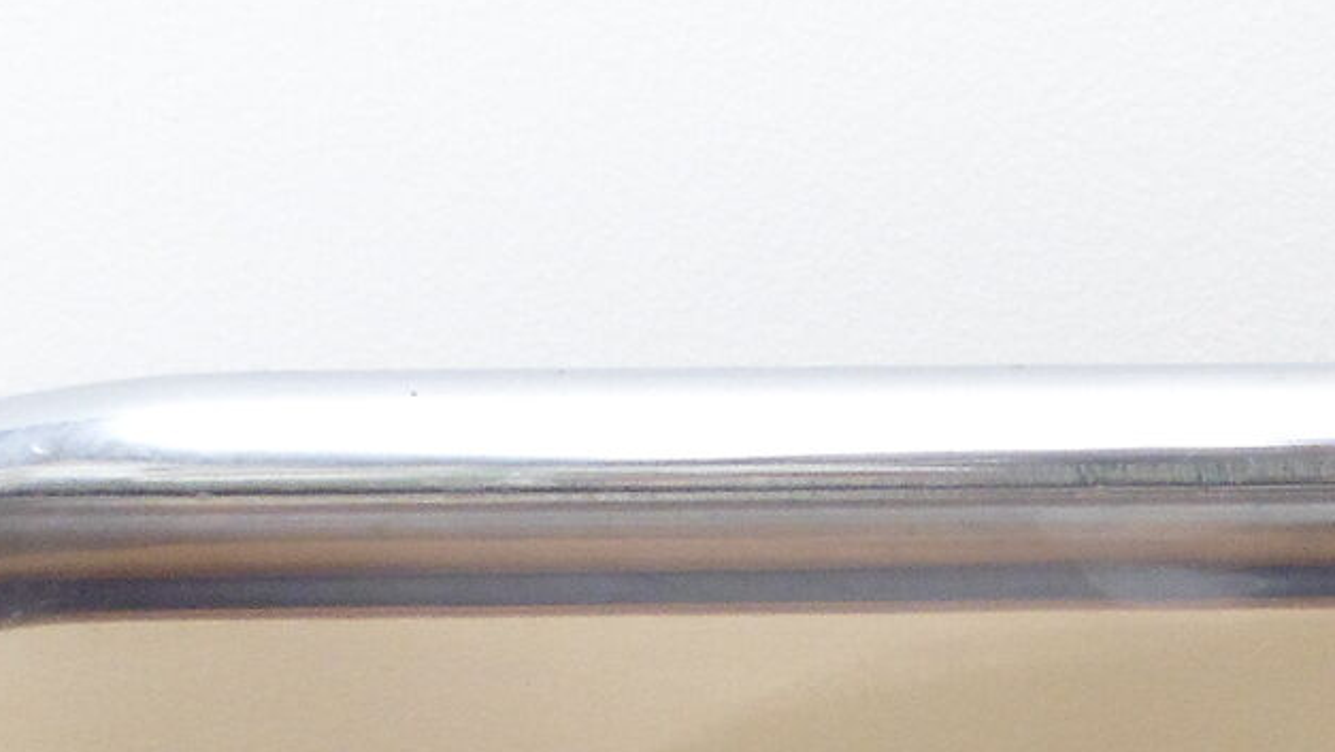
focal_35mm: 121
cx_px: 1542
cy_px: 1385
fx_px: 4284
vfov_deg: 9.5
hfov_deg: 17.0
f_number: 8
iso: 250
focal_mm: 6.1
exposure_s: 1/15
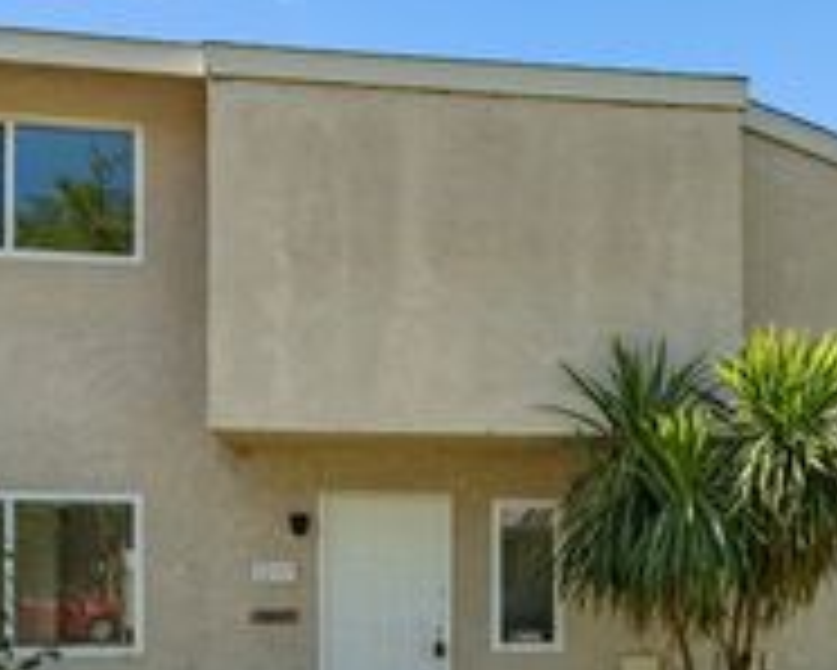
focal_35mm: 48
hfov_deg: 38.3
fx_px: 1190
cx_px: 567
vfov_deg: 30.4
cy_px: 573
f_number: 10
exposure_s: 1/400
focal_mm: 19
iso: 200
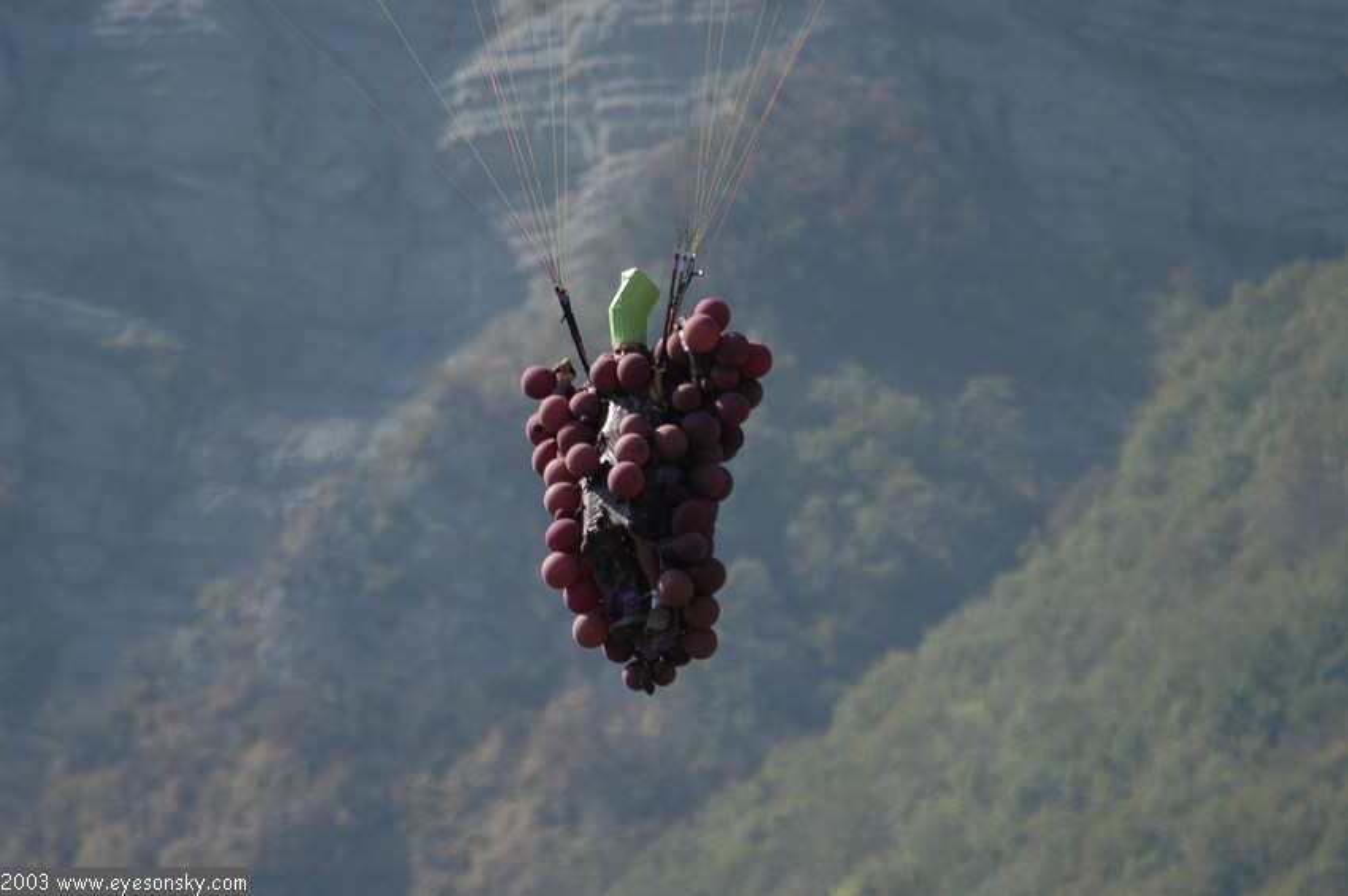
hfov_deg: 3.4
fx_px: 22445
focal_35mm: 600
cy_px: 448
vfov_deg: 2.3
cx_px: 674
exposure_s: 1/800
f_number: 5.6
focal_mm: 400
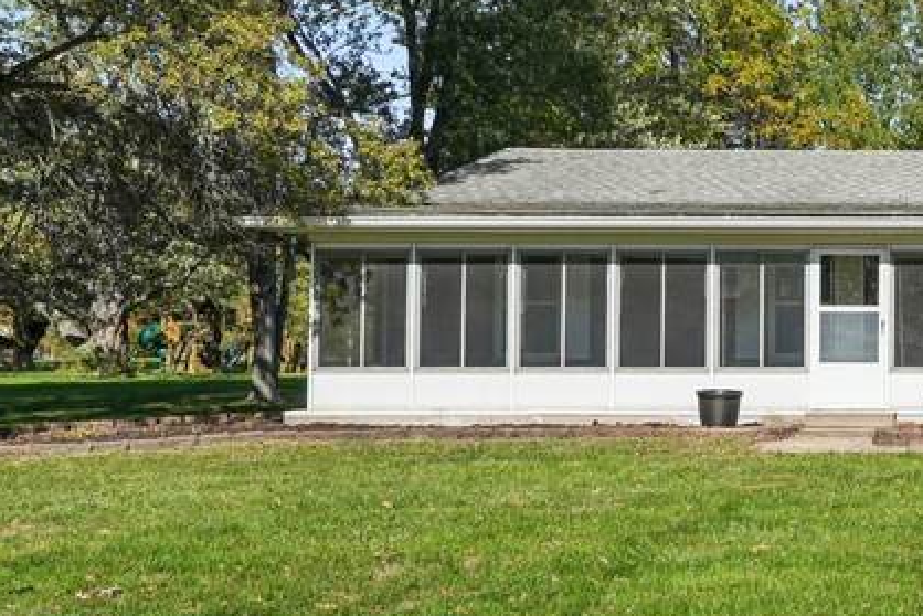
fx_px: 1257
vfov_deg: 27.1
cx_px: 1146
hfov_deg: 32.3
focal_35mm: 49
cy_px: 142
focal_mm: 16
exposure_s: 1/320
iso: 100
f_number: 8
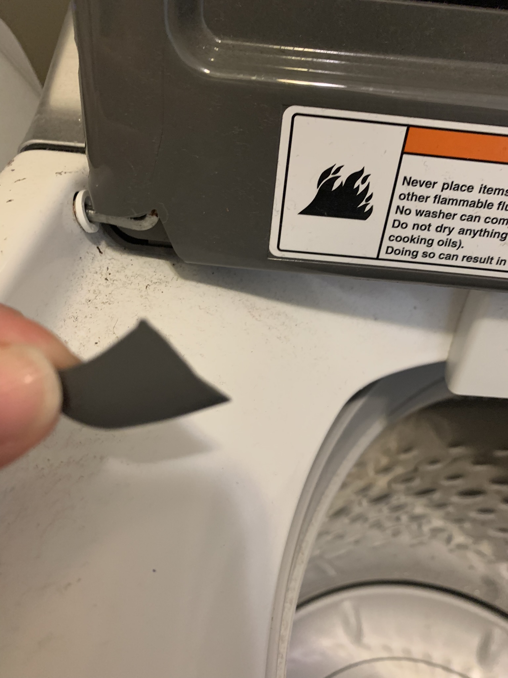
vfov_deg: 67.3
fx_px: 509
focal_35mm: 26
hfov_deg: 53.1
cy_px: 339
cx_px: 254
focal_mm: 4.25
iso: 400
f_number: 1.8
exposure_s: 1/60
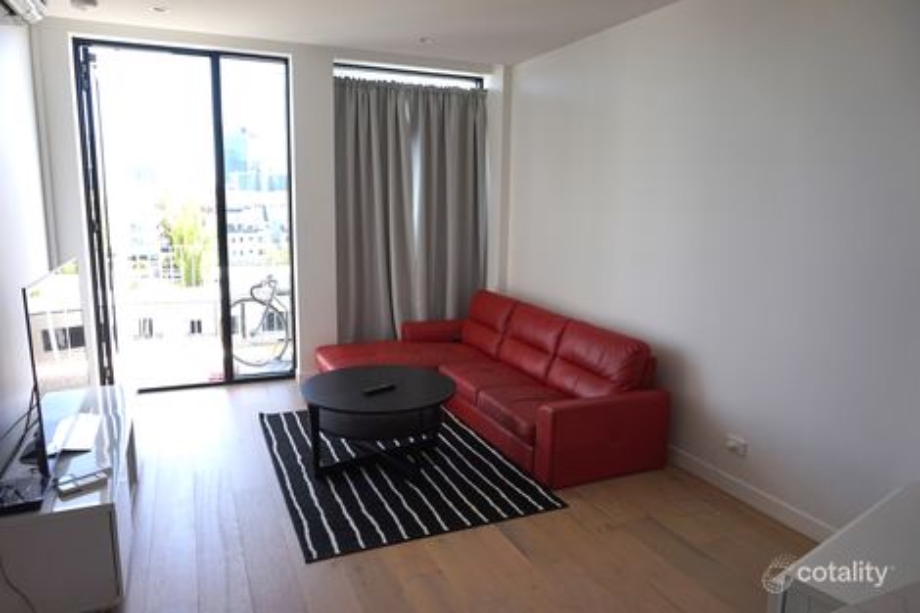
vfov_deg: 53.1
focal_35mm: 24
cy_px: 306
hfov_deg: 73.8
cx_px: 460
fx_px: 613
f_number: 4.5
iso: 100
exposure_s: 1/80
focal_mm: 16
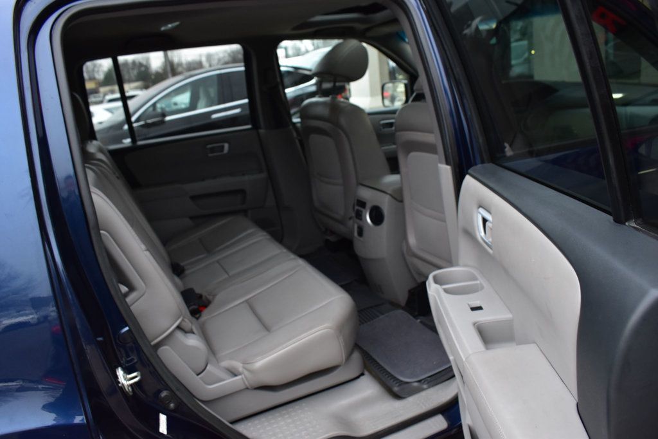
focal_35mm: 27
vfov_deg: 47.9
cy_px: 220
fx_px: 493
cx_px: 329
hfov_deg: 67.4
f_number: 6.3
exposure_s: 1/15
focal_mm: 18
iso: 800
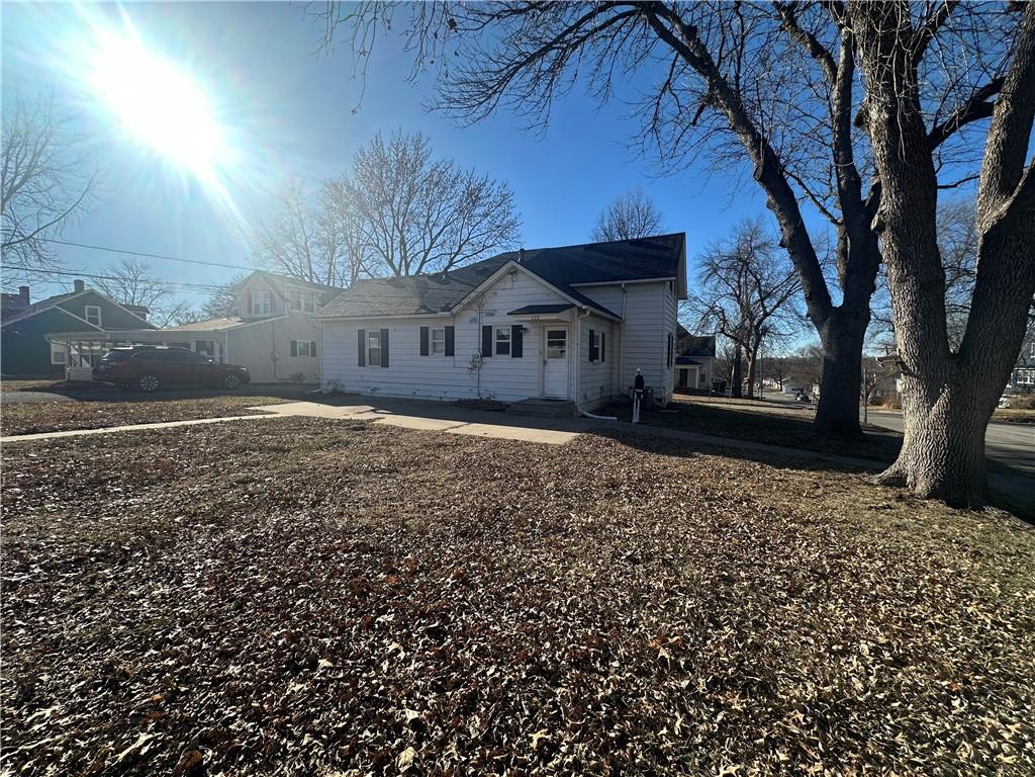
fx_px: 419
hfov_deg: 102.1
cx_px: 518
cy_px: 388
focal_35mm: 14
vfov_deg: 85.7
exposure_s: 1/1383
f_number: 2.2
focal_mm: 2.22
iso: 40
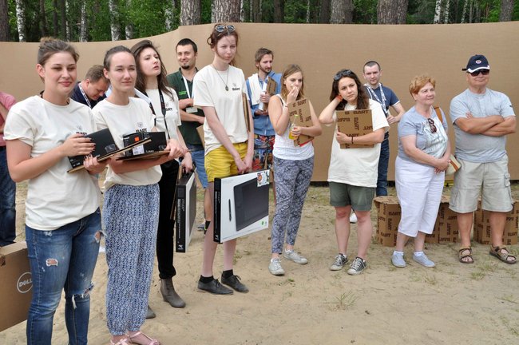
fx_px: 626
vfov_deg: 30.8
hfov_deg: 45.0
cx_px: 260
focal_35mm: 44
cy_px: 172
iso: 640
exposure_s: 1/200
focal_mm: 29
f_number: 11
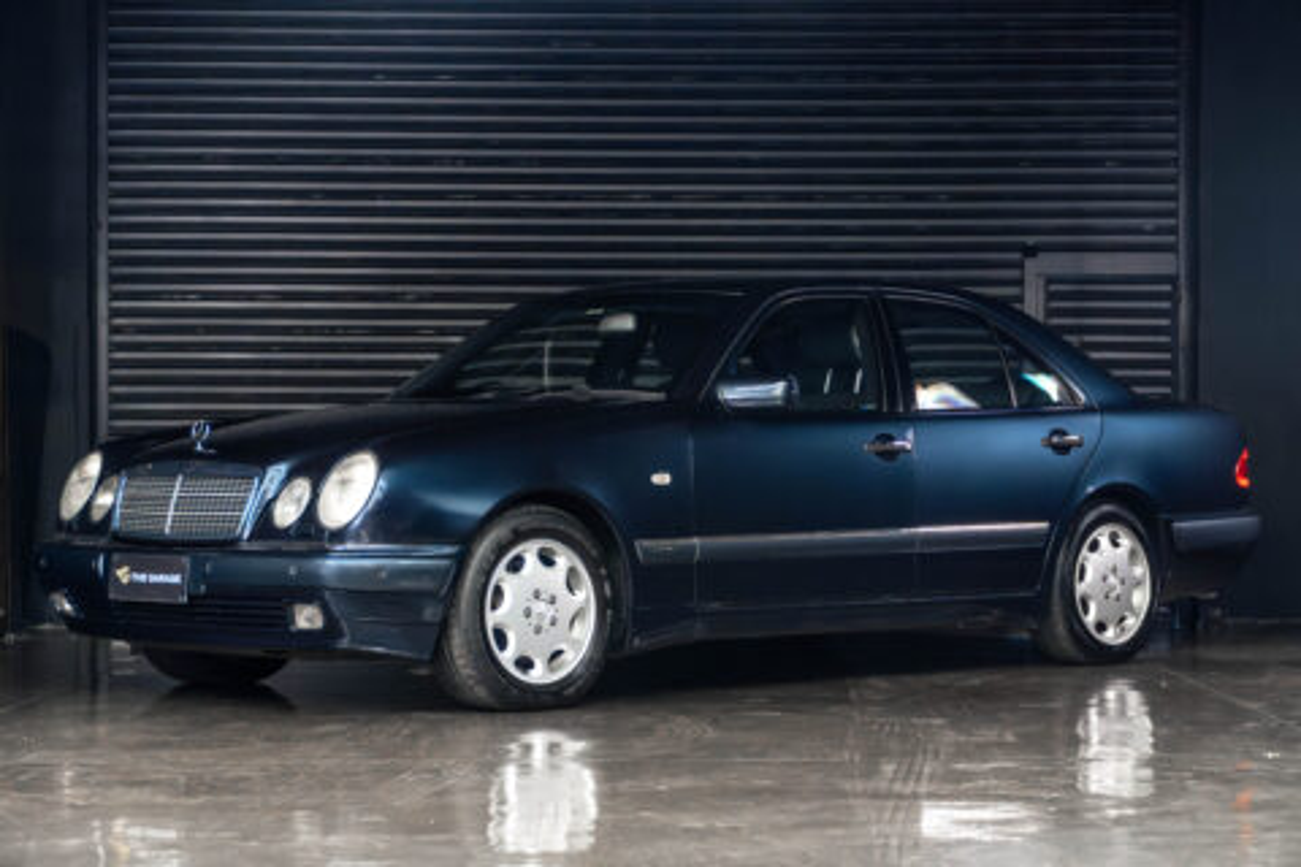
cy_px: 434
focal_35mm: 75
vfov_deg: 18.2
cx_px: 650
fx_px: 2710
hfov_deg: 27.0
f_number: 4
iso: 3200
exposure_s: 1/60
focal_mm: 50
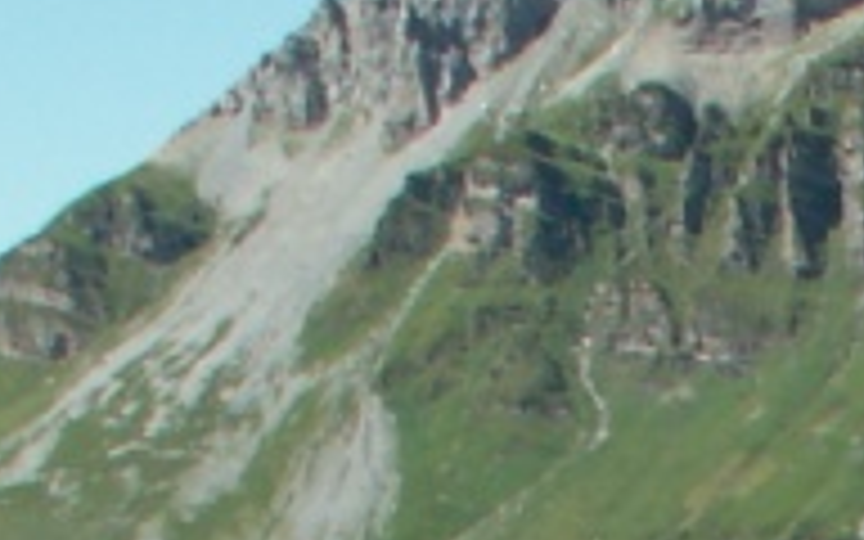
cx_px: 1800
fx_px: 4662
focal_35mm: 198
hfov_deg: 9.8
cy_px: 1674
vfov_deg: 6.1
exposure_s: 1/200
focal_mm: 5.86
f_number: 5.6
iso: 50
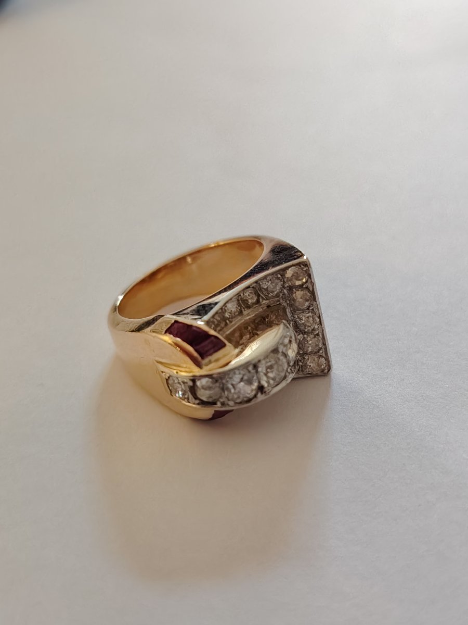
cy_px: 312
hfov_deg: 34.3
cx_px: 234
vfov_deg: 44.8
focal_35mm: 42
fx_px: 757
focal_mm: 5.25
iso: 7424
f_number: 1.75
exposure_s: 1/400
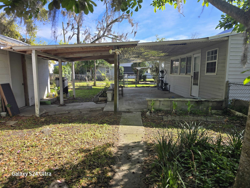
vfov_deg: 58.9
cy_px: 94
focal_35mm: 23
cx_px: 125
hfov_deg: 73.9
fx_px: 166
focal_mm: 6.3
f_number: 1.7
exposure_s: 1/719
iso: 20
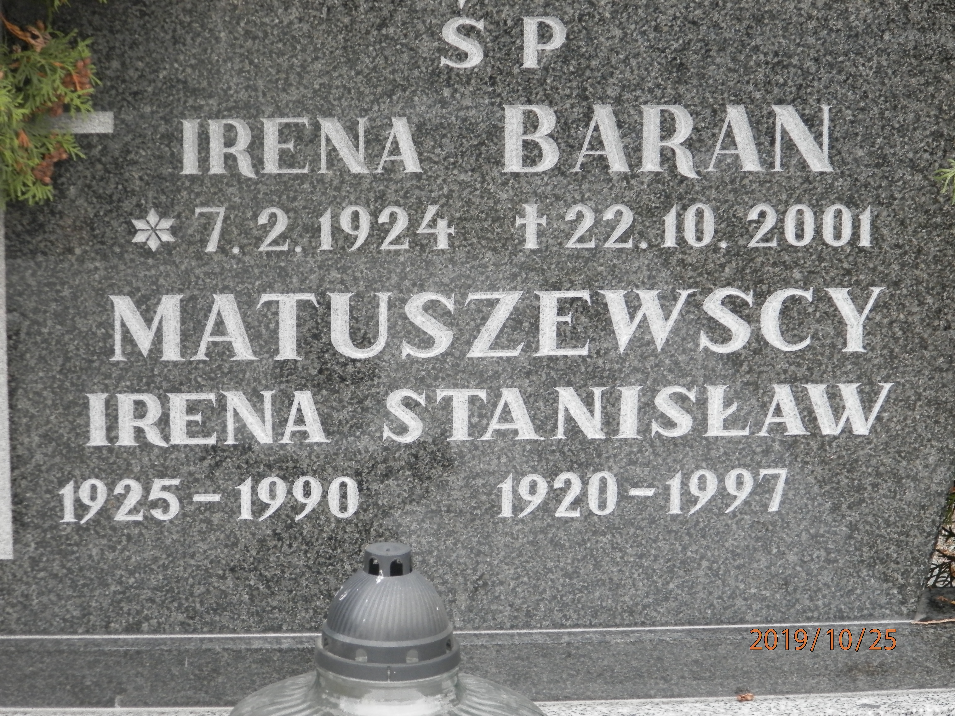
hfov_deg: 14.9
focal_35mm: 132
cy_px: 358
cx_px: 478
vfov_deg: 11.2
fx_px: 3642
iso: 200
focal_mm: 23.6
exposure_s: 1/100
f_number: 4.7
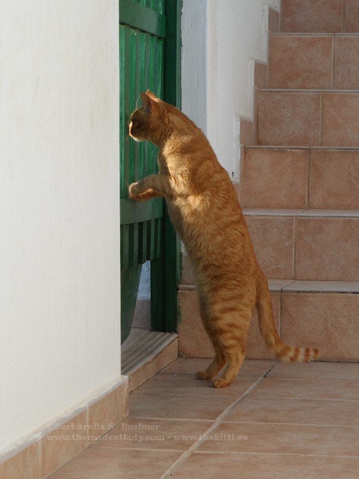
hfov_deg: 14.2
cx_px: 180
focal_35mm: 104
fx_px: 1438
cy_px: 240
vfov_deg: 18.9
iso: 80
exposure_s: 1/250
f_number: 4.6
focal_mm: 17
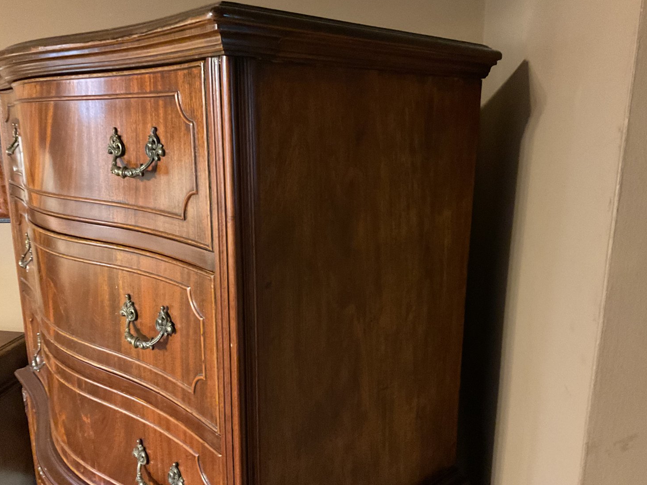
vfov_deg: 46.8
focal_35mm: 30
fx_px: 561
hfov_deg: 60.0
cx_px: 331
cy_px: 248
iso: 500
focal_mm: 3
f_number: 1.8
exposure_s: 1/17
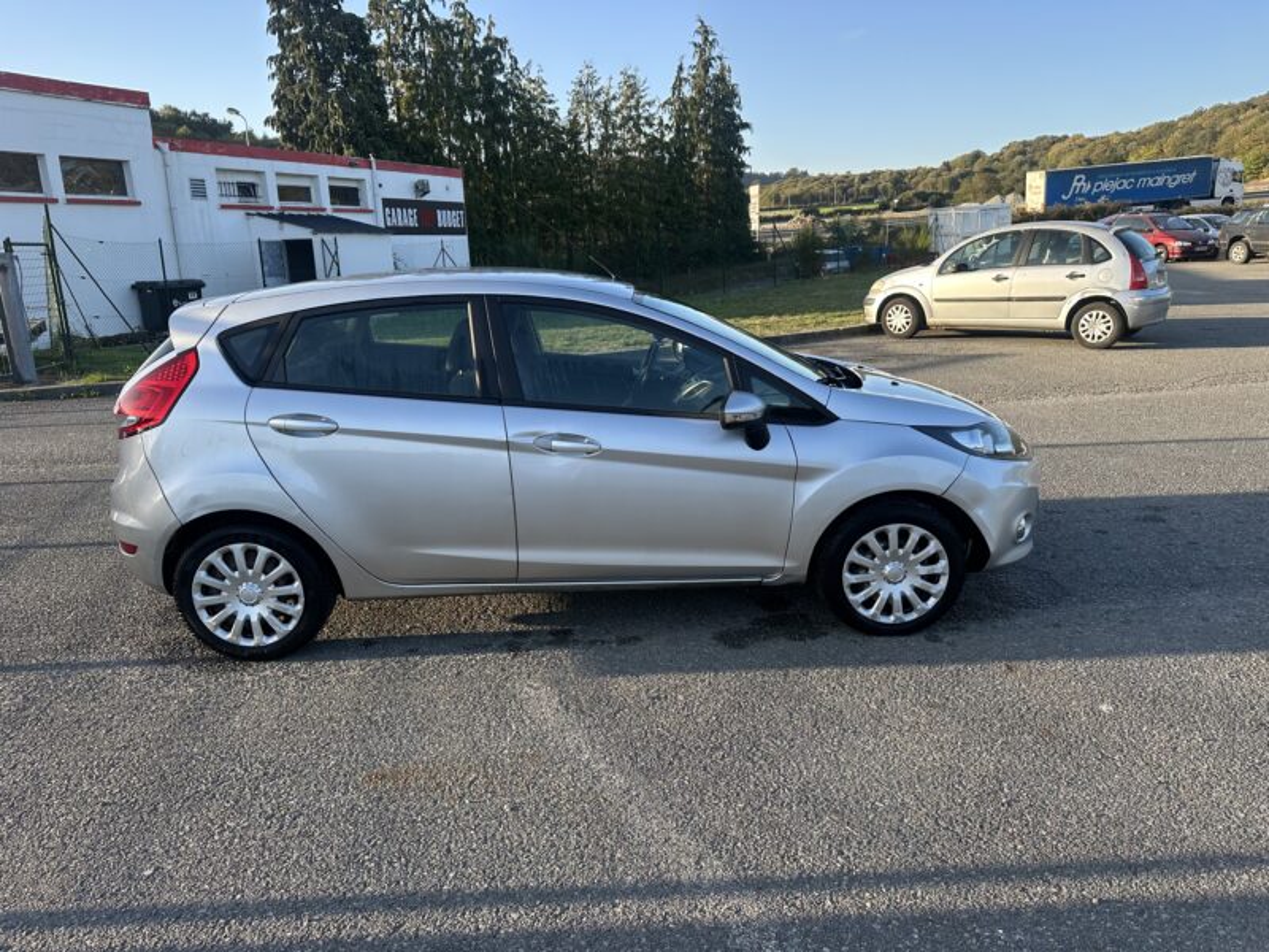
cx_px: 634
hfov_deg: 71.6
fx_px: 880
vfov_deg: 56.8
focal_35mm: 24
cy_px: 476
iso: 80
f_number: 1.78
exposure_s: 1/829
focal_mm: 6.86
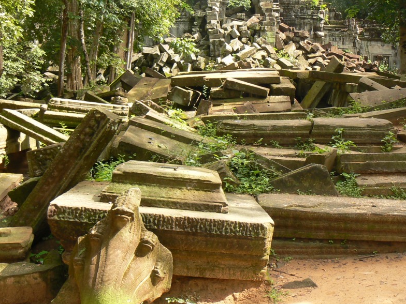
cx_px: 264
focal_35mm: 47
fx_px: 551
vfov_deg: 30.7
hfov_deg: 40.0
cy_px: 108
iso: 80
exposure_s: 1/60
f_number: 4
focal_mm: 6
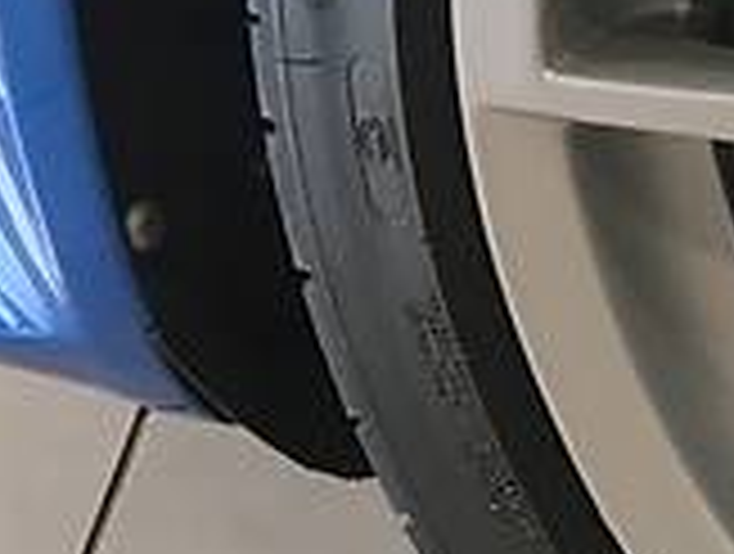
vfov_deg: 10.3
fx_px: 3018
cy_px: -81
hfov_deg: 11.8
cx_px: 1644
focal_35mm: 142
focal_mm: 4.2
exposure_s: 1/33
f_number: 2.2
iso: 32
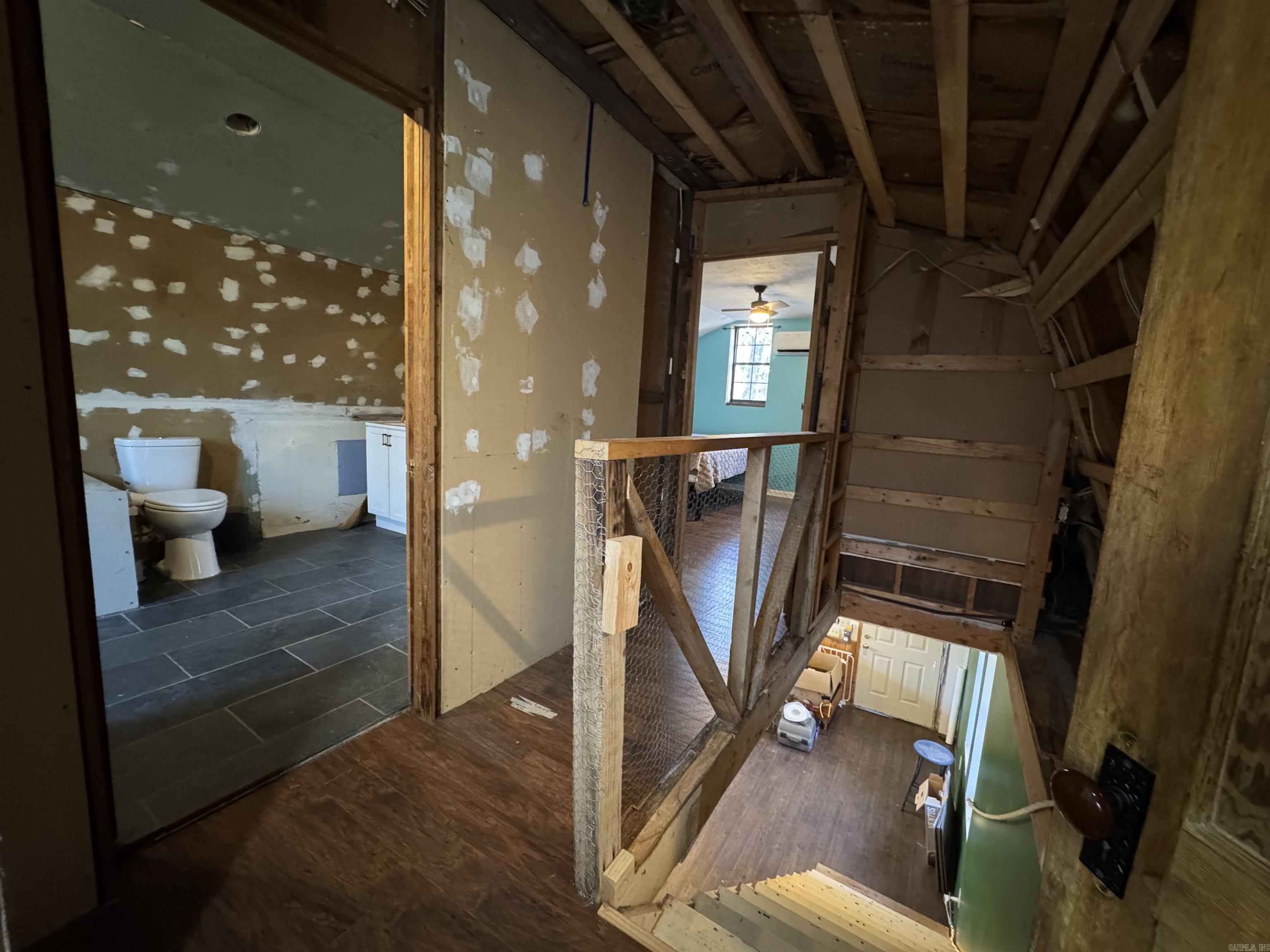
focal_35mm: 14
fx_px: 514
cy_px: 476
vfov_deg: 85.7
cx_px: 635
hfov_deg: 102.1
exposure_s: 1/40
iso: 1250
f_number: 2.2
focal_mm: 2.22
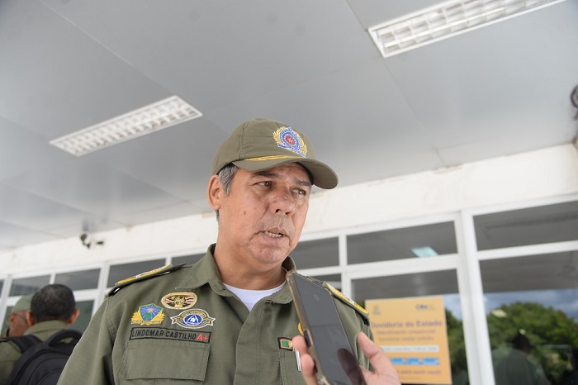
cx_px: 289
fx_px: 481
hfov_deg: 62.0
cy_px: 192
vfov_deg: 43.6
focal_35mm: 30
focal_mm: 30
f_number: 4.5
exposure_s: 1/125
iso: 100
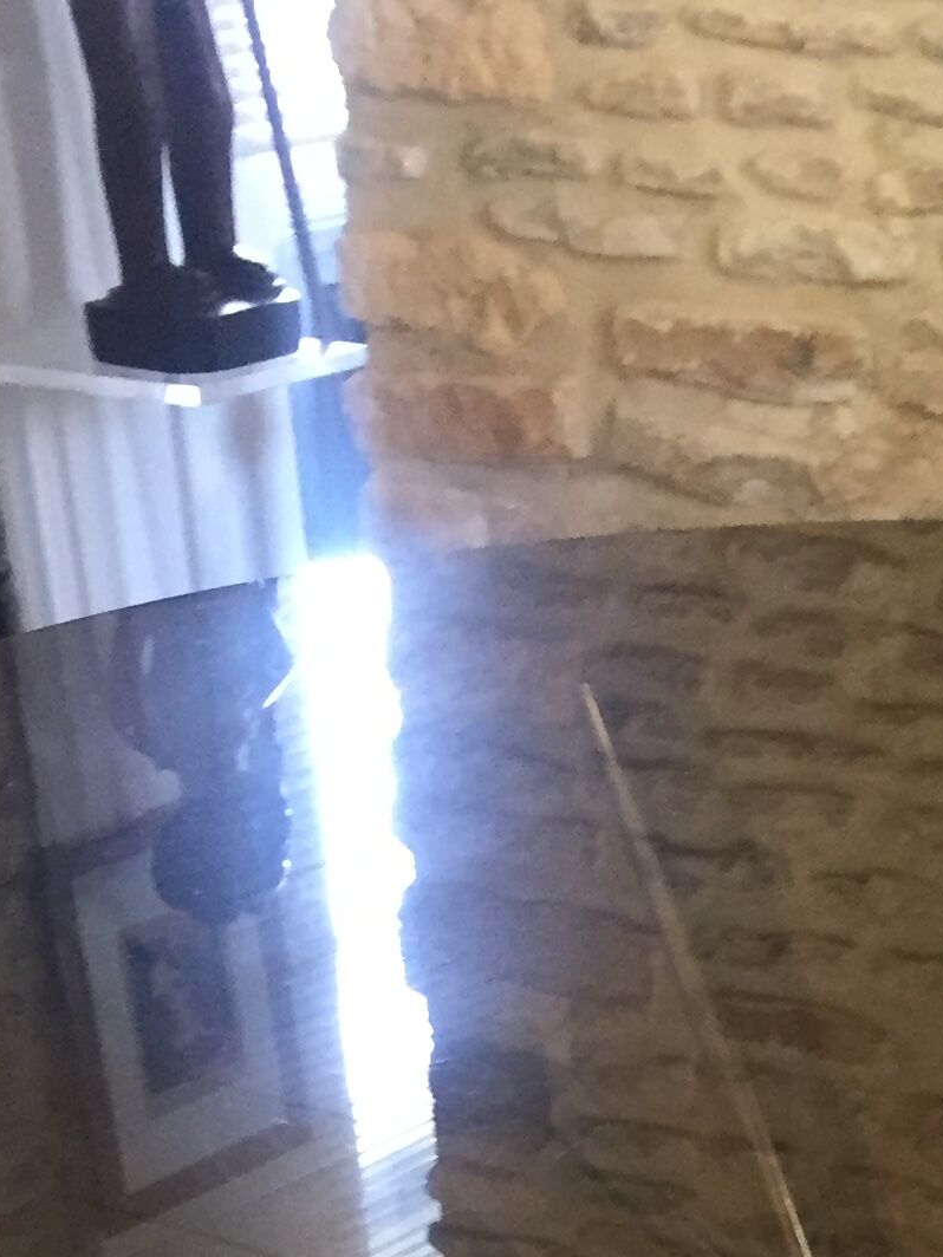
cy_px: 1815
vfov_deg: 19.5
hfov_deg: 16.4
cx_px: 798
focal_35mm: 89
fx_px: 3233
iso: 200
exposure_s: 1/33
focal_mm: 4.15
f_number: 2.2
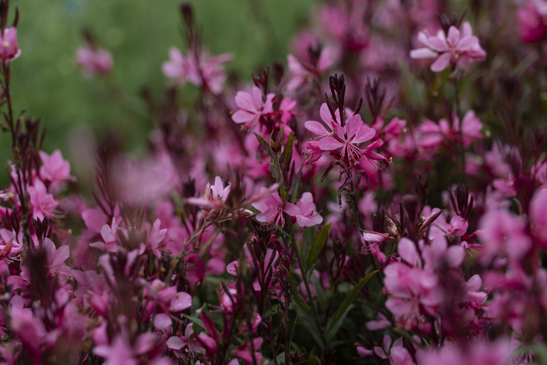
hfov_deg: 26.3
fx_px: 1170
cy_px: 182
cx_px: 275
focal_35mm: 77
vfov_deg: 17.7
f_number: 4
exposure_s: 1/1600
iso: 320
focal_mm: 76
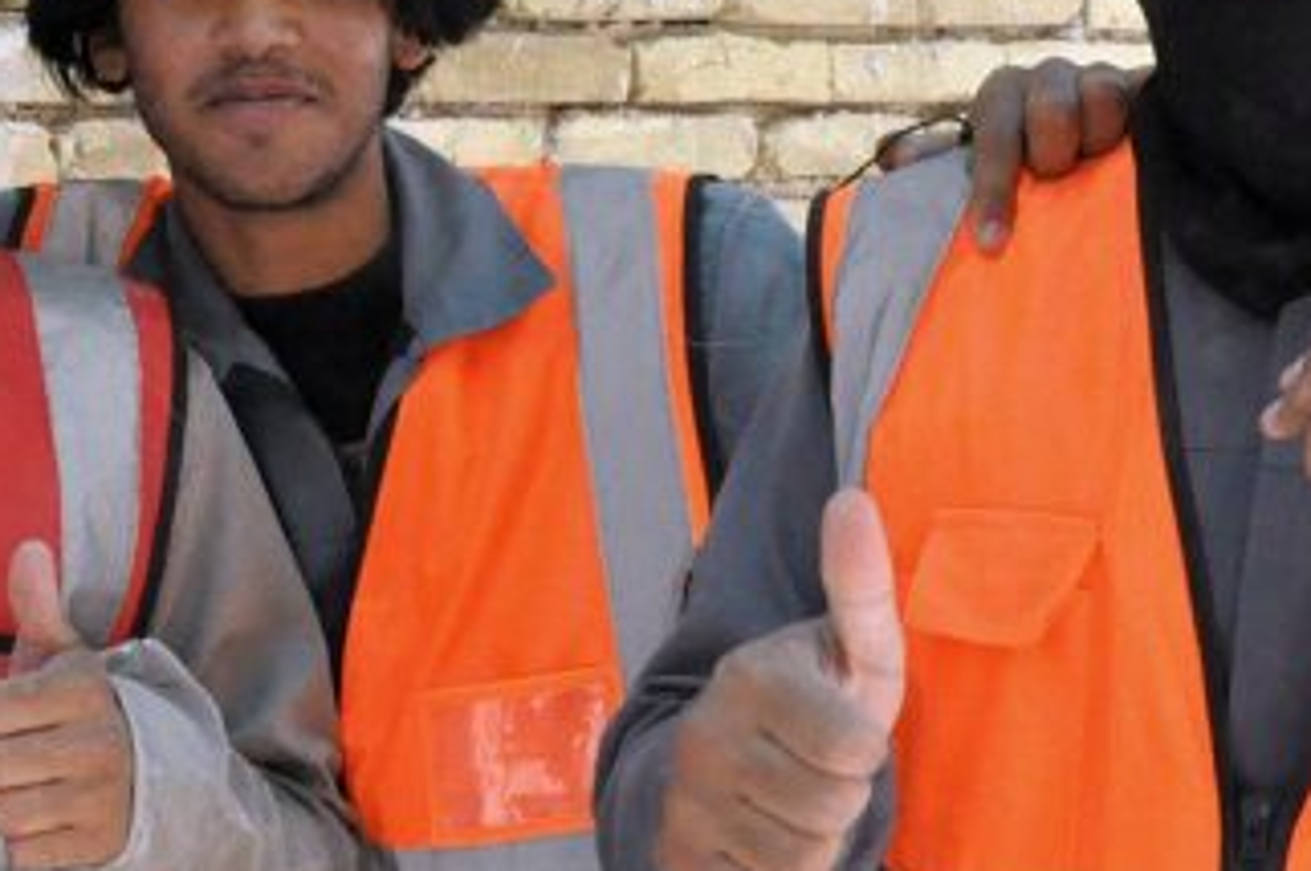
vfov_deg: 13.0
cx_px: 41
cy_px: 281
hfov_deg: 19.0
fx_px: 3820
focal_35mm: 105
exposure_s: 1/640
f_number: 13
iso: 3200
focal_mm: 22
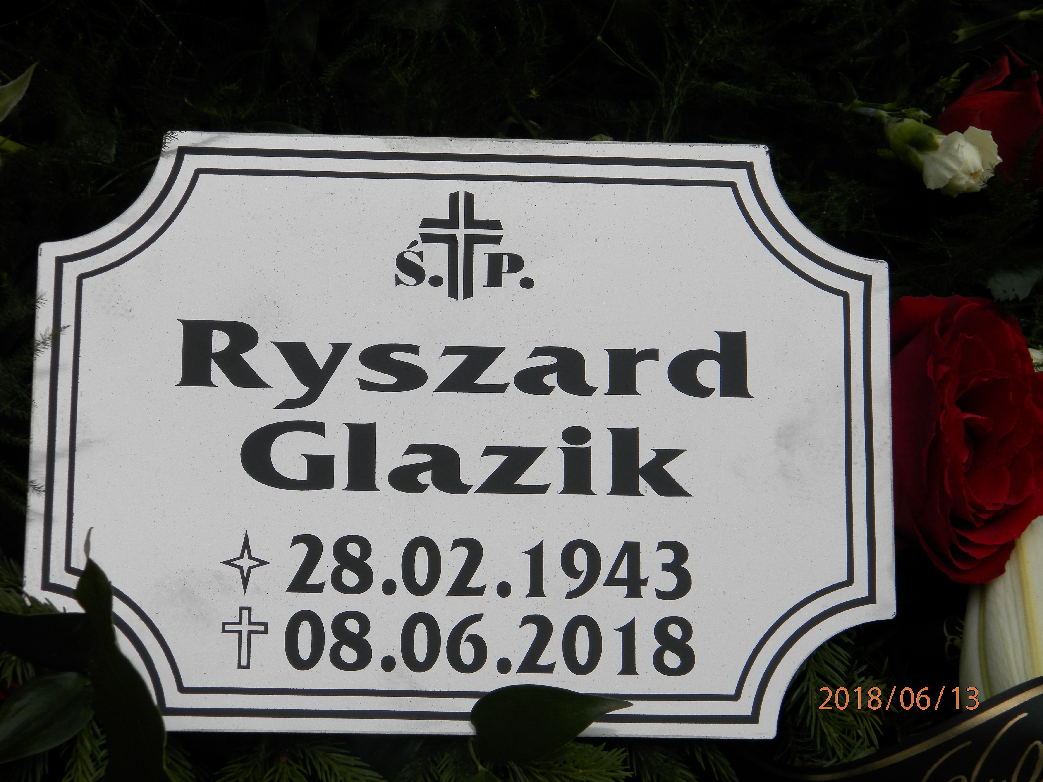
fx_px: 3194
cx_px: 522
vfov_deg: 14.0
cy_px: 391
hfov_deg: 18.5
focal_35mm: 106
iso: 80
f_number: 4.5
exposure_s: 1/200
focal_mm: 19
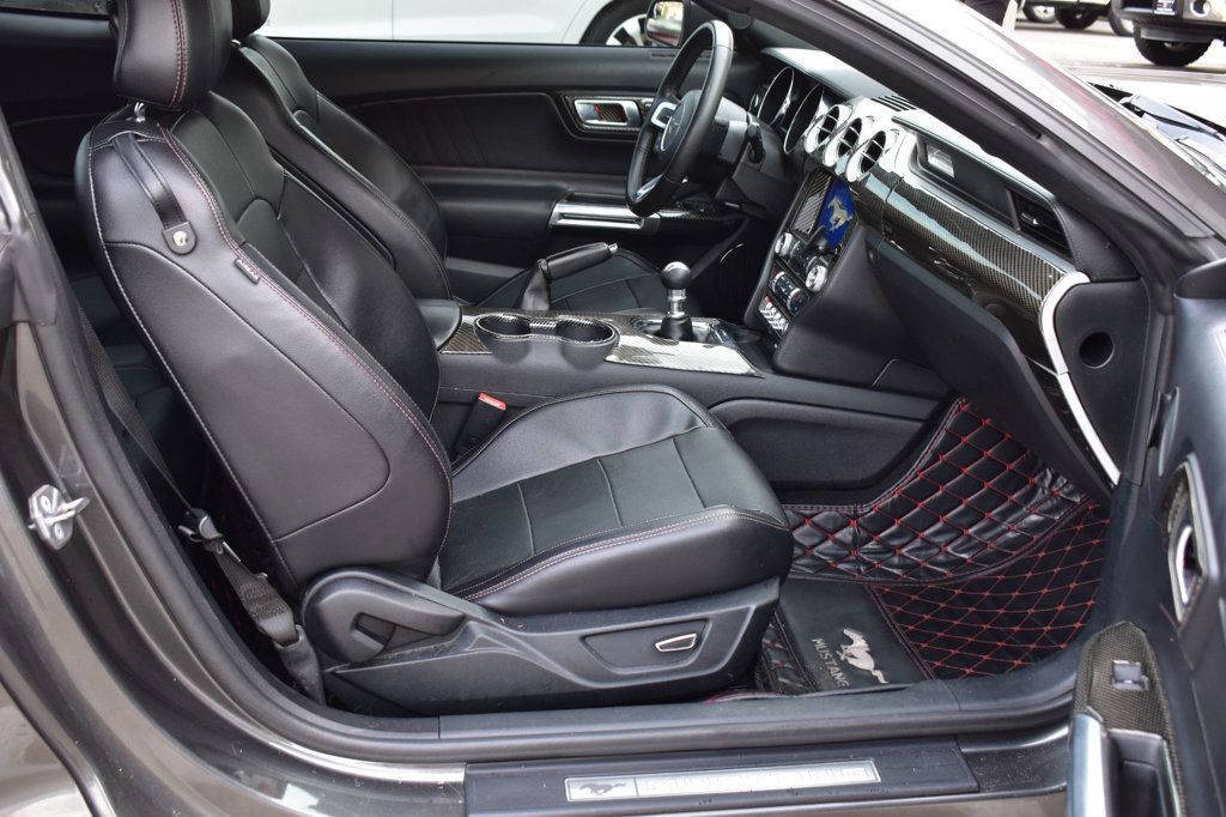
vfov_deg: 34.2
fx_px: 1328
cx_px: 613
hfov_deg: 49.6
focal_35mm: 39
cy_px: 408
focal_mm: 26
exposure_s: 1/15
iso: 560
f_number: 6.3
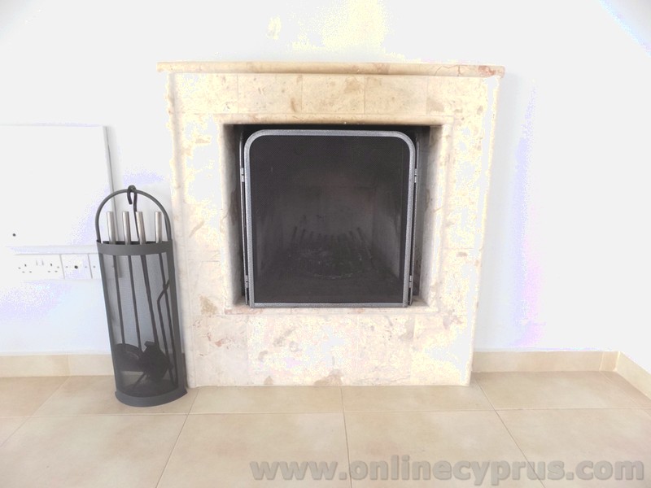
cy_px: 244
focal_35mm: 23
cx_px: 326
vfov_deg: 58.9
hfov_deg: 73.9
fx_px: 433
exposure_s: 1/50
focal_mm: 4
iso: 80
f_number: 3.1
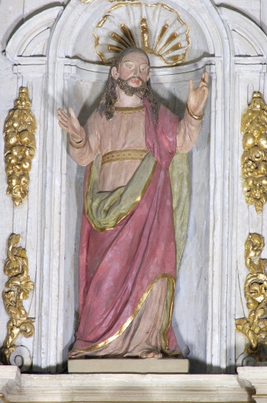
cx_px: 134
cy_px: 202
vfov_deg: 4.6
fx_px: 5019
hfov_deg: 3.0
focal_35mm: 450
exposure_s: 1/30
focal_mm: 300
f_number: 8
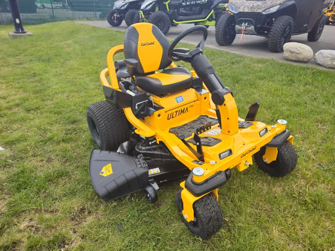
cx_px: 168
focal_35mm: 23
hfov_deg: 73.9
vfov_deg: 58.9
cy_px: 126
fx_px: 223
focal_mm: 6.3
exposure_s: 1/146
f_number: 1.7
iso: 10
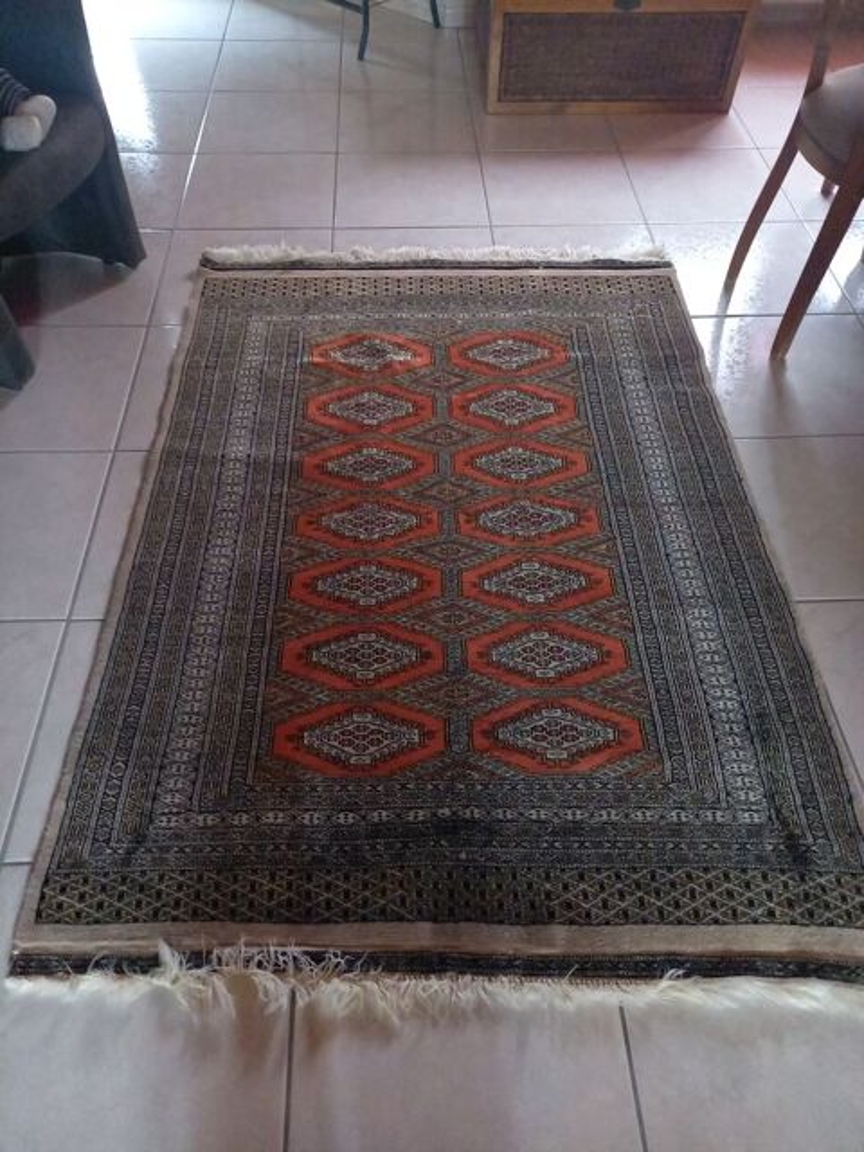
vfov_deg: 69.4
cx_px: 432
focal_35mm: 25
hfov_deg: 54.9
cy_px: 576
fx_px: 832
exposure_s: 1/20
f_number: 1.8
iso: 1600
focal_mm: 4.65
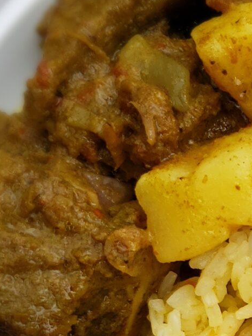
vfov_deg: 18.0
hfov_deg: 12.9
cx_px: 413
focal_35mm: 107
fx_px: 1038
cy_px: 326
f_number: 1.5
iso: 50
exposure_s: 1/2544
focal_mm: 4.3
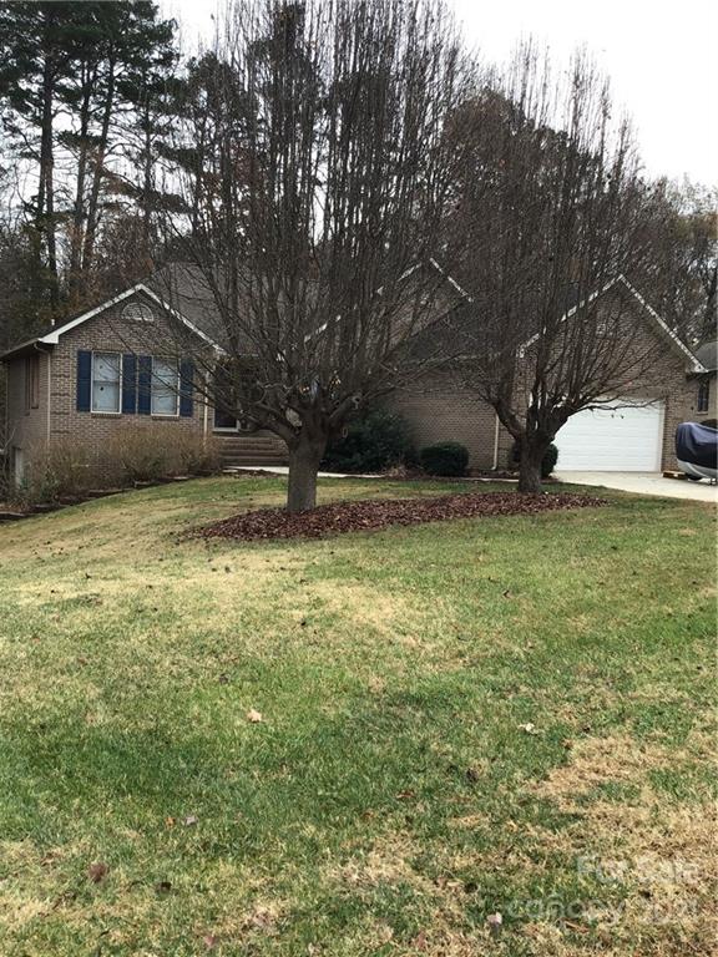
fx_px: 857
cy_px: 478
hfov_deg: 45.4
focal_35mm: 31
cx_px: 359
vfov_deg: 58.4
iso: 25
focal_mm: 3.3
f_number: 2.4
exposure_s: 1/224
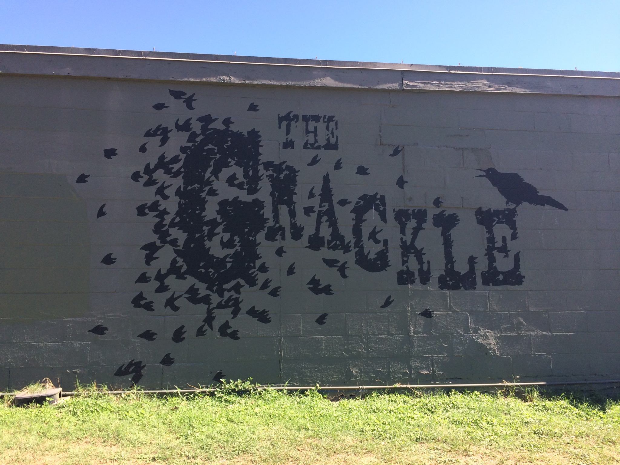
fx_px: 519
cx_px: 310
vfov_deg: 48.2
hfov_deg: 61.7
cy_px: 232
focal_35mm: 29
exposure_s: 1/662
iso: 32
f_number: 2.2
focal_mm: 4.15
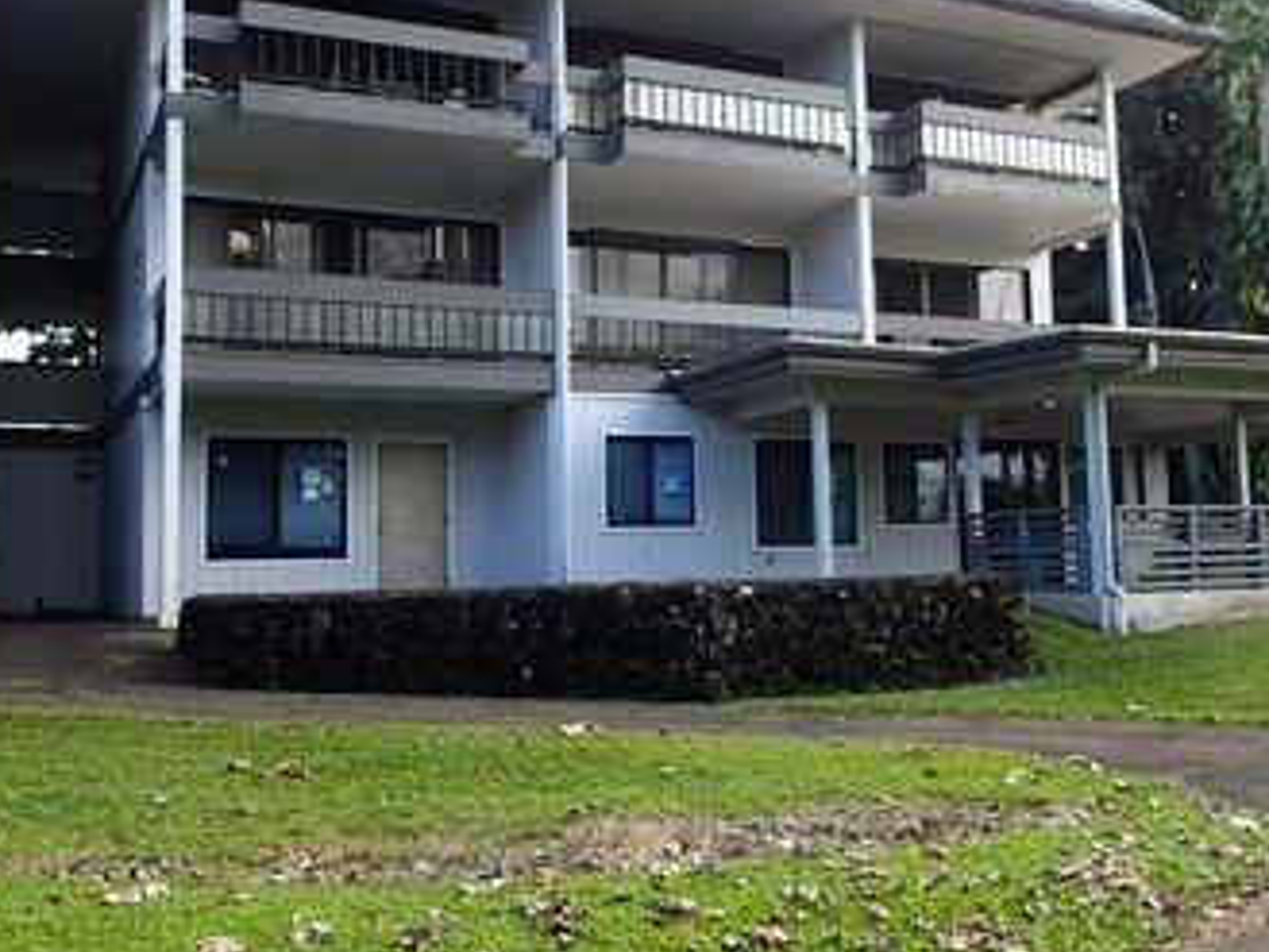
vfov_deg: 37.7
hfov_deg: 48.8
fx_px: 1394
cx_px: 729
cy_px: 457
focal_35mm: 38
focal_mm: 4.5
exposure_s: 1/200
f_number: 2.8
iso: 100
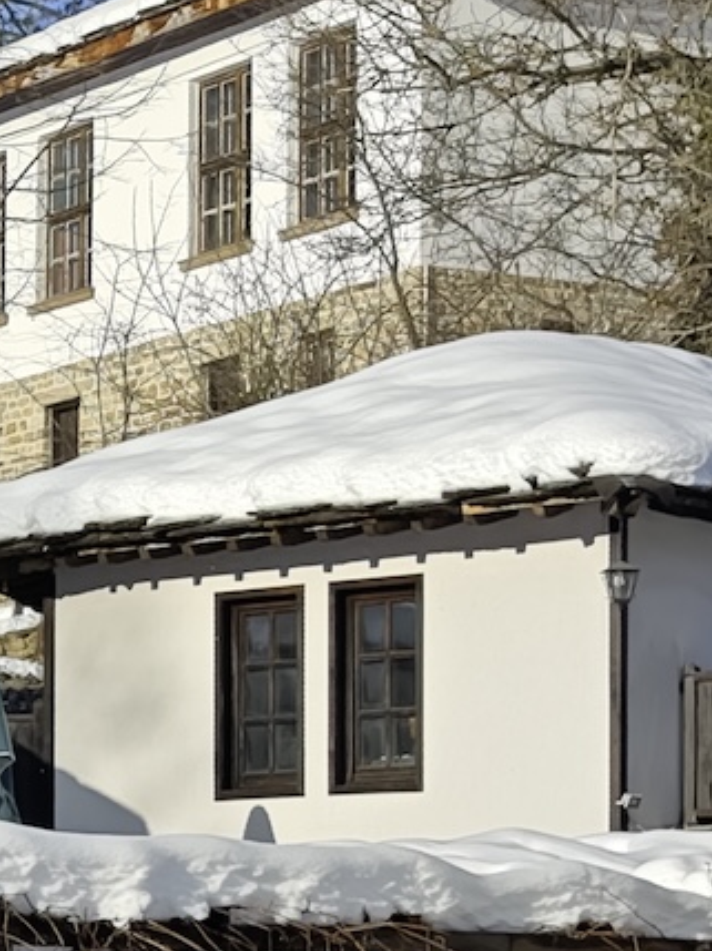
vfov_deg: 12.3
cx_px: -918
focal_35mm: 161
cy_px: 564
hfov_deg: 8.5
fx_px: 4422
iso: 50
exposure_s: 1/2700
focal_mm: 8.72
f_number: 2
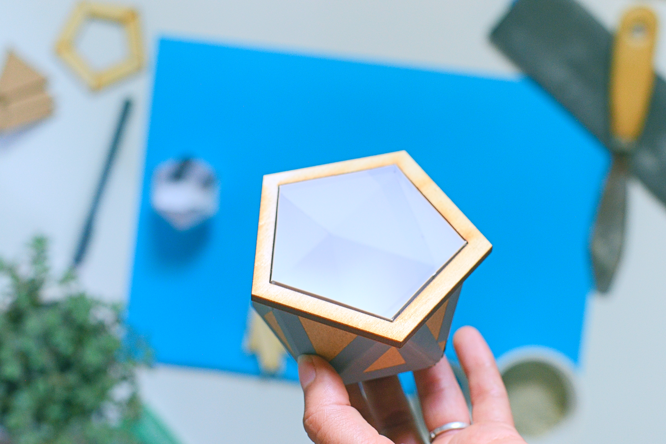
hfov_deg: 27.0
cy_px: 222
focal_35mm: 75
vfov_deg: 18.2
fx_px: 1387
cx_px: 333
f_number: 4.8
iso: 800
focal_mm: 50
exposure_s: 1/30
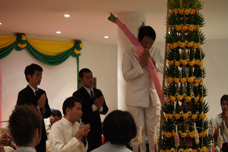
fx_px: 522
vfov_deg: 16.5
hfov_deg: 24.6
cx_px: 114
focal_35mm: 82
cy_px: 76
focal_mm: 55
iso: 1600
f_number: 4
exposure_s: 1/20
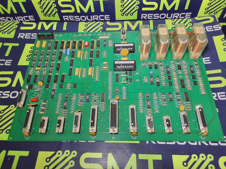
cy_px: 84
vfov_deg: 49.7
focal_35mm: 28
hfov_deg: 63.4
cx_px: 113
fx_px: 183
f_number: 1.9
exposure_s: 1/40
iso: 125
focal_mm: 2.91
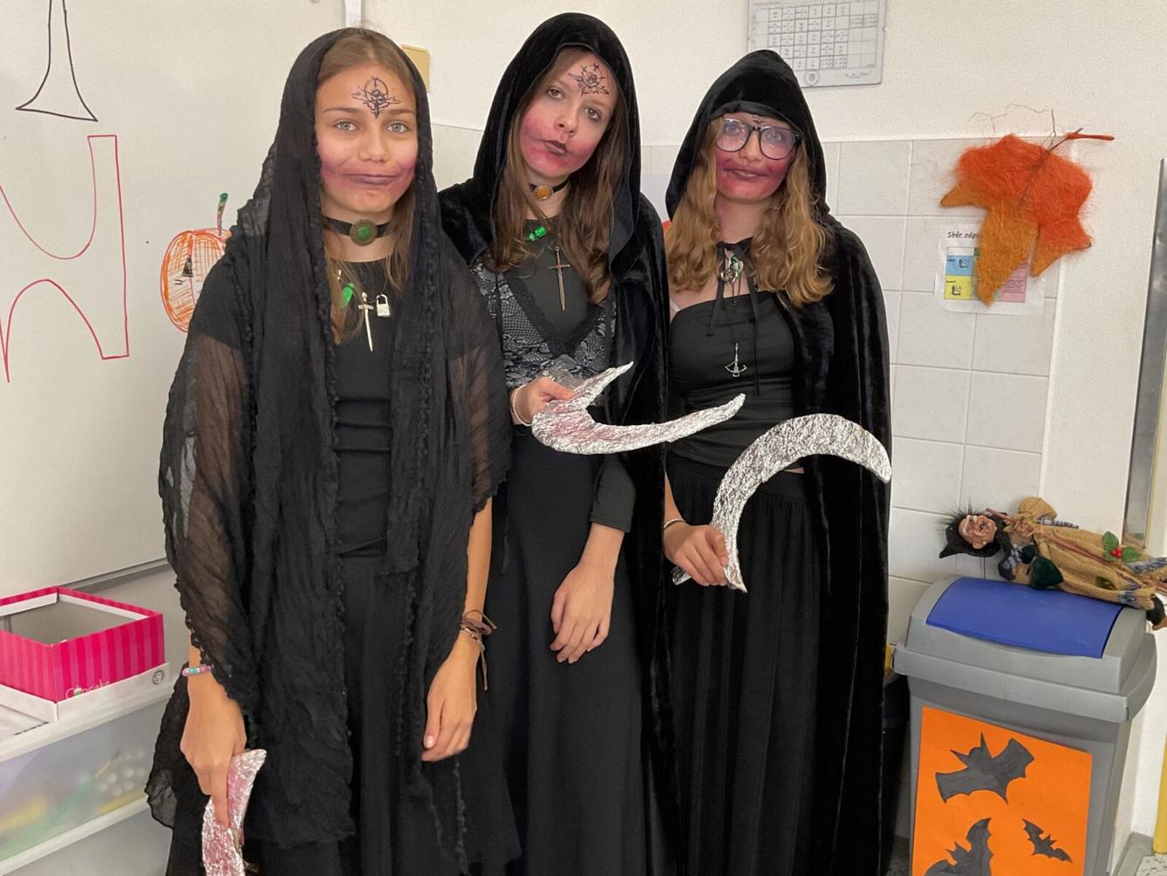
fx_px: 978
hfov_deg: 61.7
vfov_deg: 48.2
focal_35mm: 29
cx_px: 584
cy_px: 438
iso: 125
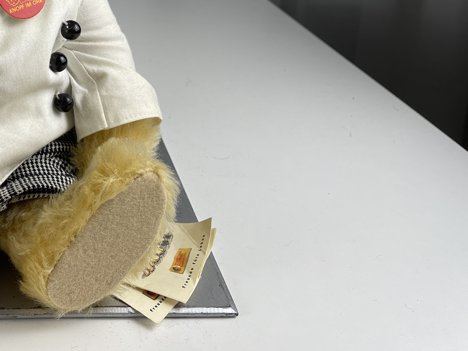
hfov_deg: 35.0
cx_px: 12
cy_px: 2
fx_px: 676
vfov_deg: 27.5
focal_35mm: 50
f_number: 1.6
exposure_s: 1/165
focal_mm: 5.1
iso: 32
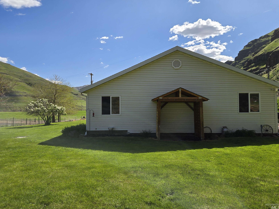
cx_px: 142
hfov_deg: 71.6
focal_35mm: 24
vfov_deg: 56.8
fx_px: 193
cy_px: 105
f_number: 1.8
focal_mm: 5.4
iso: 25
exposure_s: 1/2204
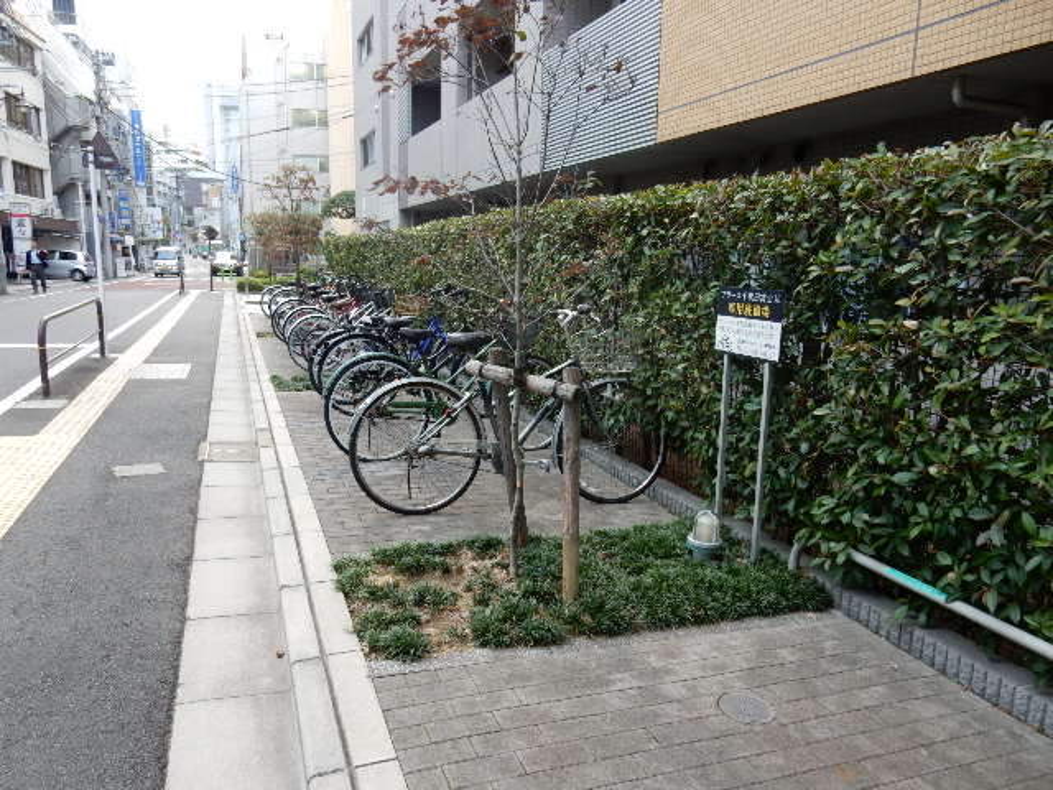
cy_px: 395
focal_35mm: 25
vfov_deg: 54.9
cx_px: 526
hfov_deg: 69.4
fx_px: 760
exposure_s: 1/40
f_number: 3.7
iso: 125
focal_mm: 4.5
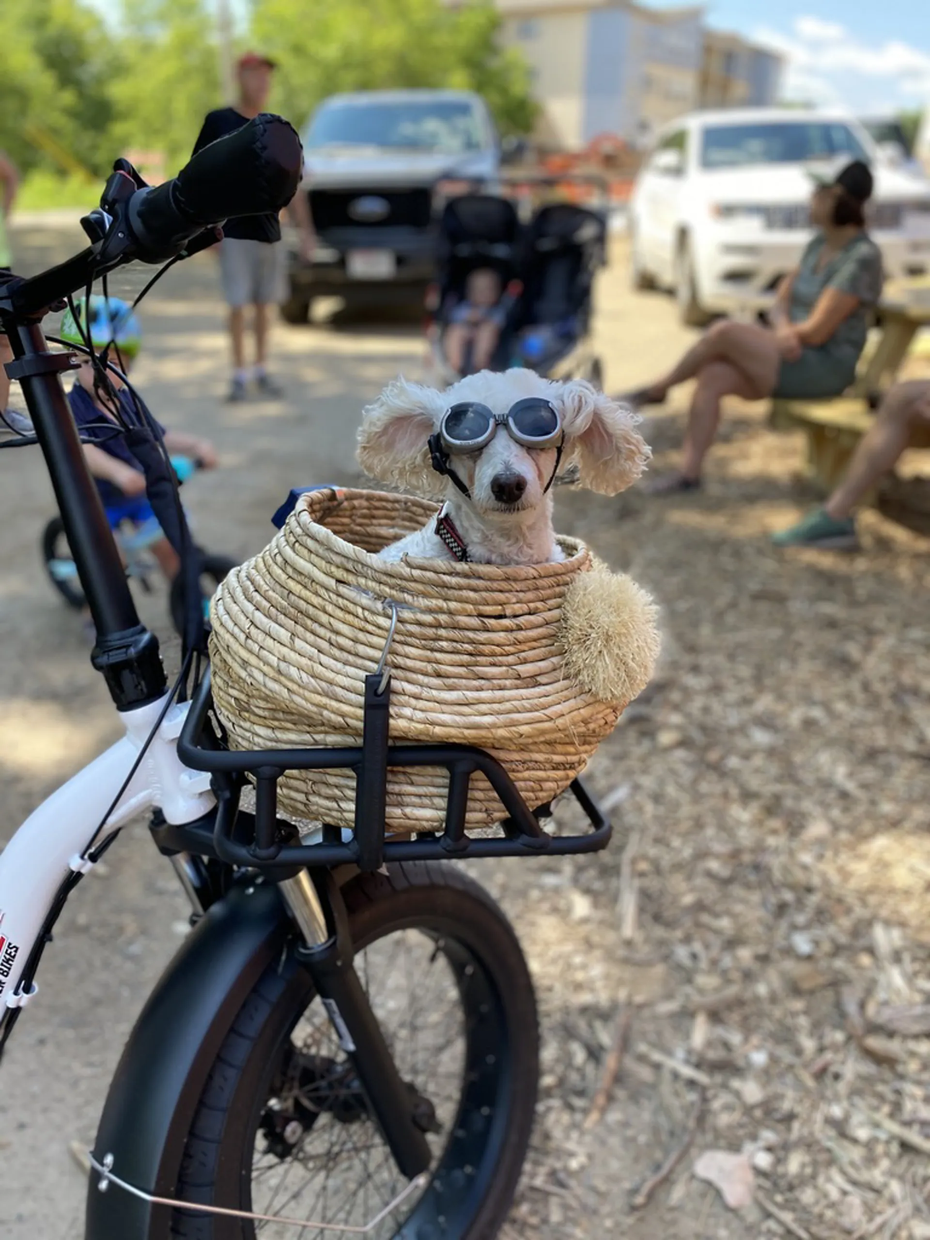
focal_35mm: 26
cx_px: 465
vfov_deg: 67.3
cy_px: 620
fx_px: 931
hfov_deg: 53.1
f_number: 1.8
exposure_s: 1/346
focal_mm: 4.25
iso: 32
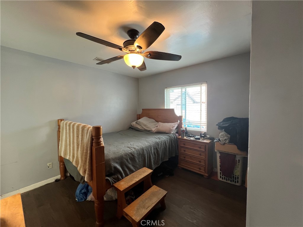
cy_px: 114
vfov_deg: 89.9
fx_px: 114
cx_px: 152
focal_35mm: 13
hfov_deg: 106.2
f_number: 1.8
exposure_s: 1/60
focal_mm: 1.57
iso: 125
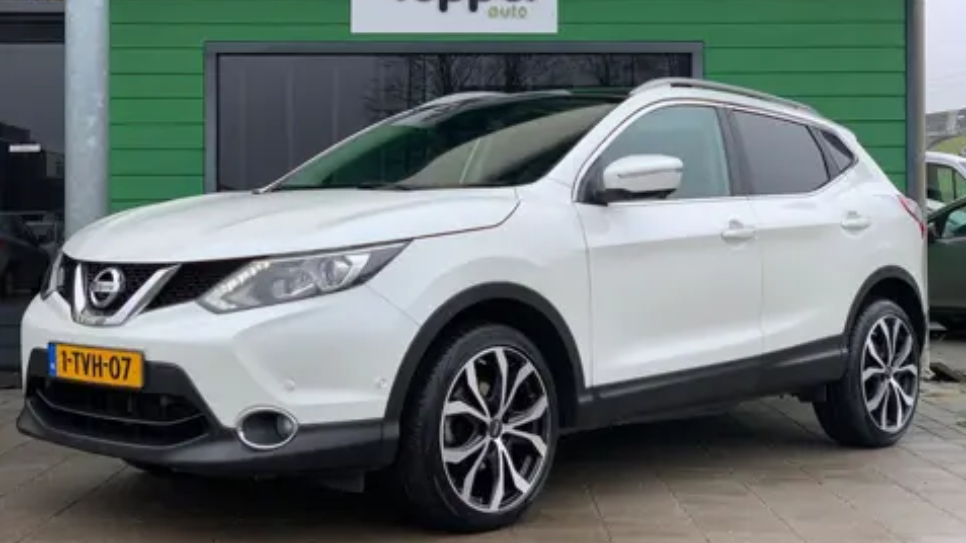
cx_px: 484
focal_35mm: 57
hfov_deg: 36.6
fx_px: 1460
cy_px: 207
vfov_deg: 21.0
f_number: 2.4
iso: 16
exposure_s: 1/304
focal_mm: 6
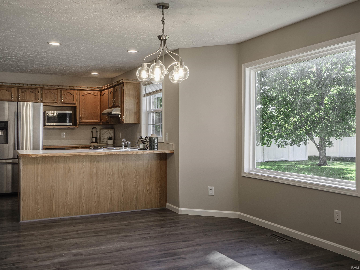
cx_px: 180
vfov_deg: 41.8
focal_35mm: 34
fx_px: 354
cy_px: 135
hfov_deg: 54.0
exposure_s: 1/80
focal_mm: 17
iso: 200
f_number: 5.5
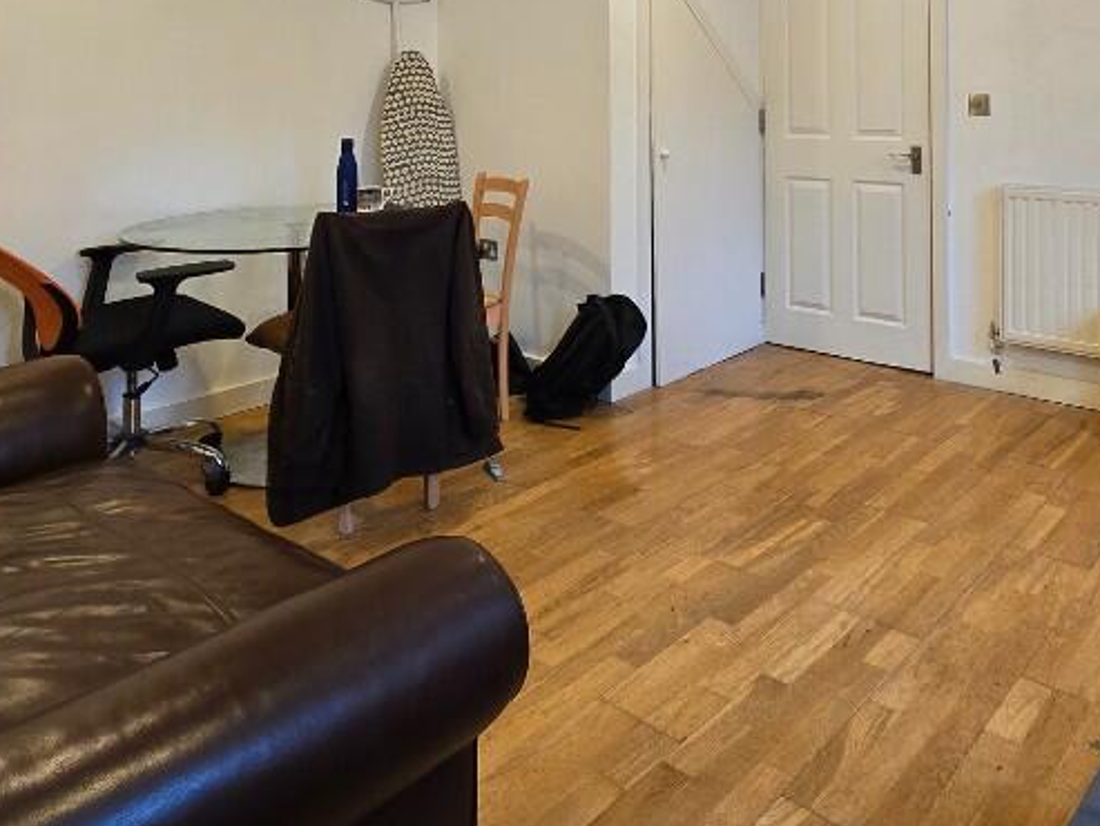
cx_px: 652
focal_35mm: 27
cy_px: 94
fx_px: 858
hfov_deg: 64.8
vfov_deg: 46.7
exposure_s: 1/50
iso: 100
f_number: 2.2
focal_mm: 2.2
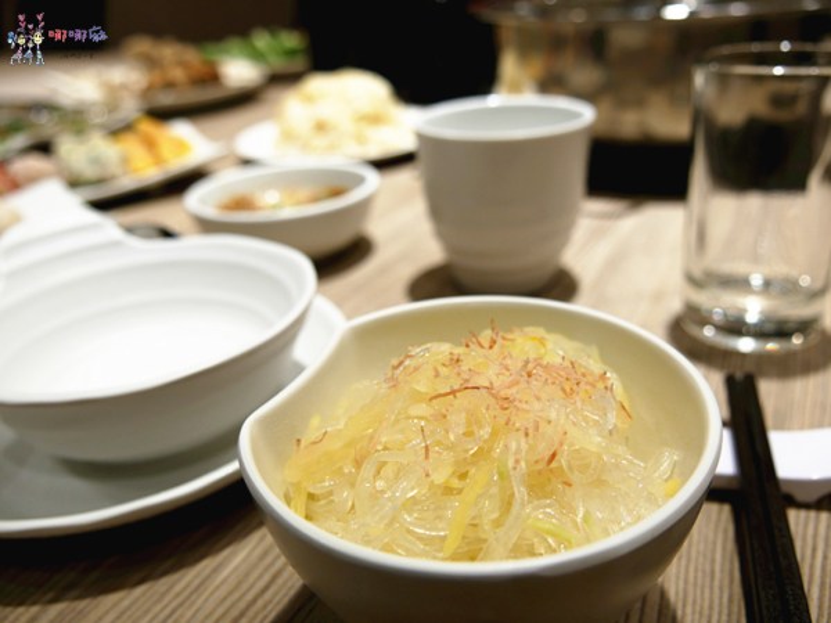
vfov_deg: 46.8
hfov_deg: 60.0
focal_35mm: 30
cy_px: 312
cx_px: 416
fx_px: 720
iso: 250
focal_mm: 15
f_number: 3.6
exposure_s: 1/100
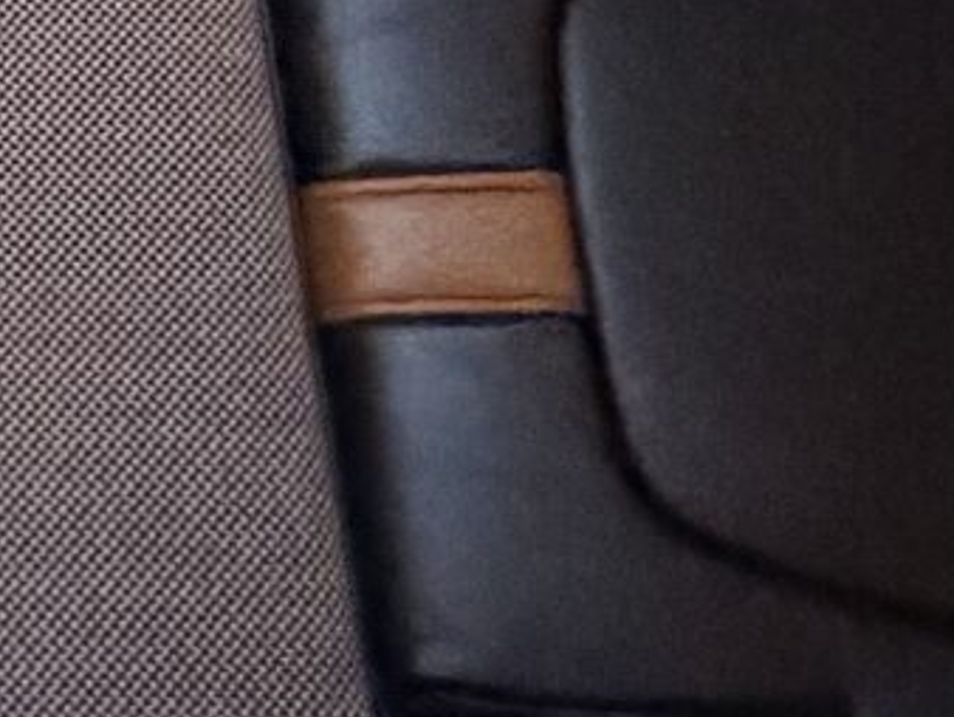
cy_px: -299
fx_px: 2923
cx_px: -1180
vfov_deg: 13.3
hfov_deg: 14.1
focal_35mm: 106
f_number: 2.2
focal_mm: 2.22
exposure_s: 1/38
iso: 1600
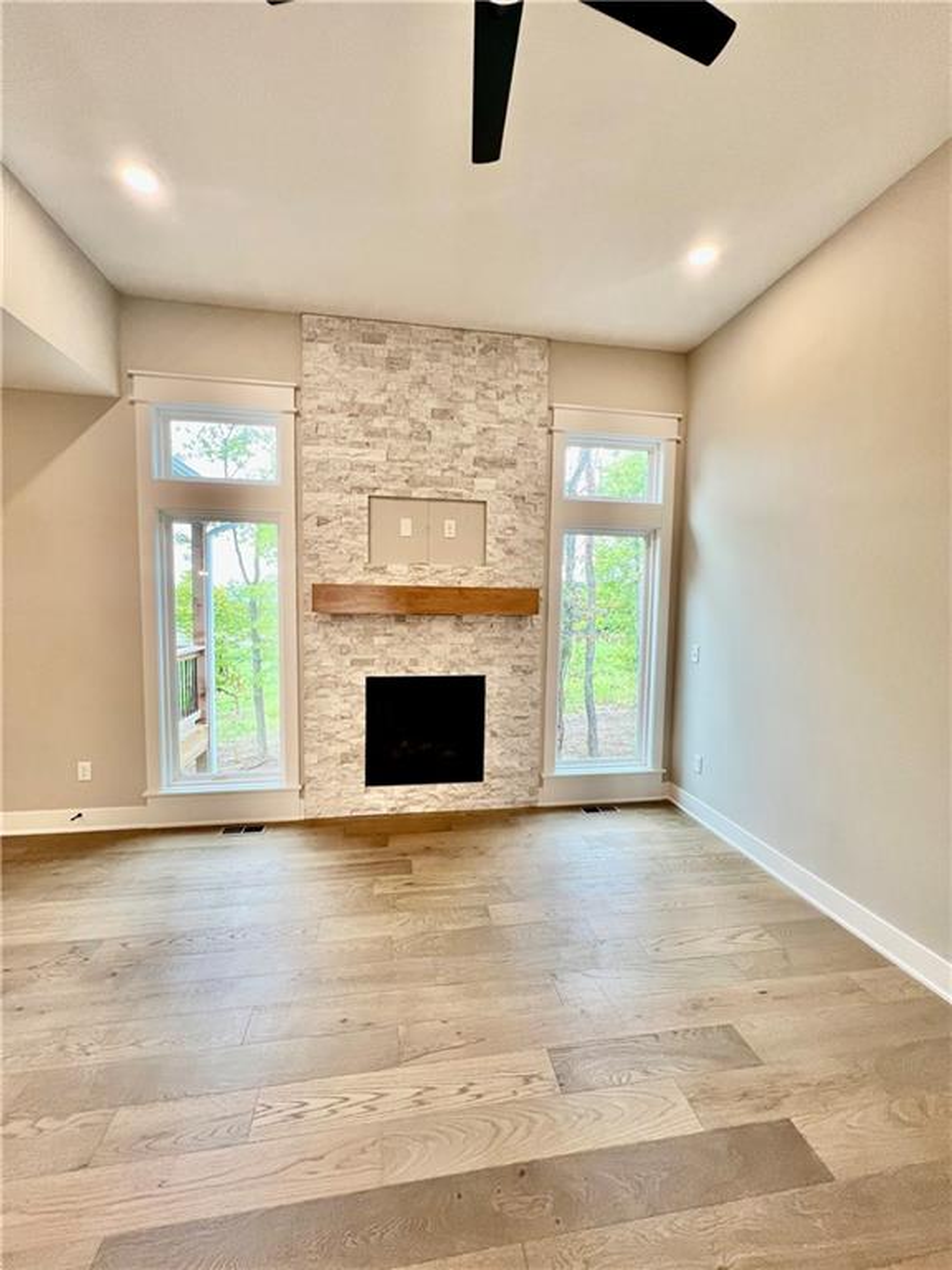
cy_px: 635
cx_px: 476
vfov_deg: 106.2
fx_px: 477
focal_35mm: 13
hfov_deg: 89.9
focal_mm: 1.57
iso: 160
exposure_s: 1/120
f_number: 1.8
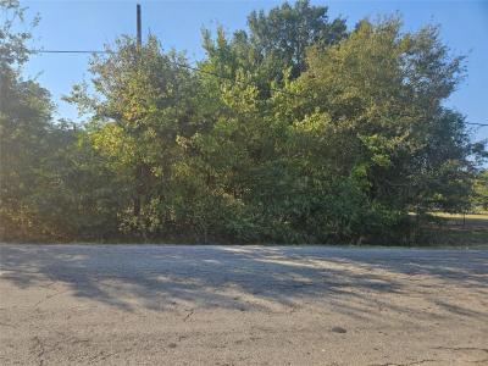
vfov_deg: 58.9
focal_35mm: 23
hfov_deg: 73.9
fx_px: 324
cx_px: 244
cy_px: 183
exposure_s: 1/950
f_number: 1.8
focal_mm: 5.4
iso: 25
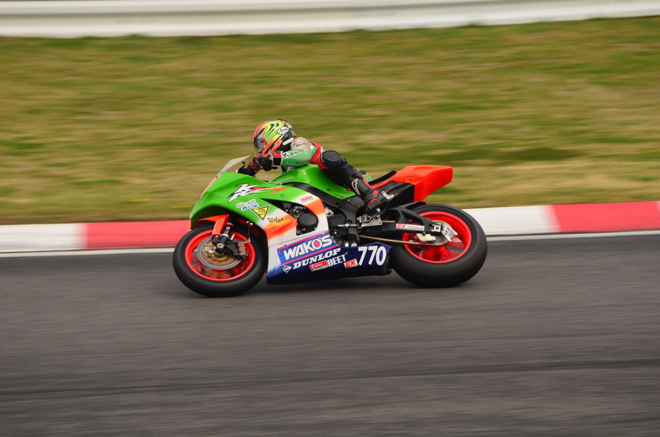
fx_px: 8232
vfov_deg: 3.0
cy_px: 218
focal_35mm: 450
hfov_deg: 4.6
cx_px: 330
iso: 100
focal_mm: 300
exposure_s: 1/250
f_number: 9
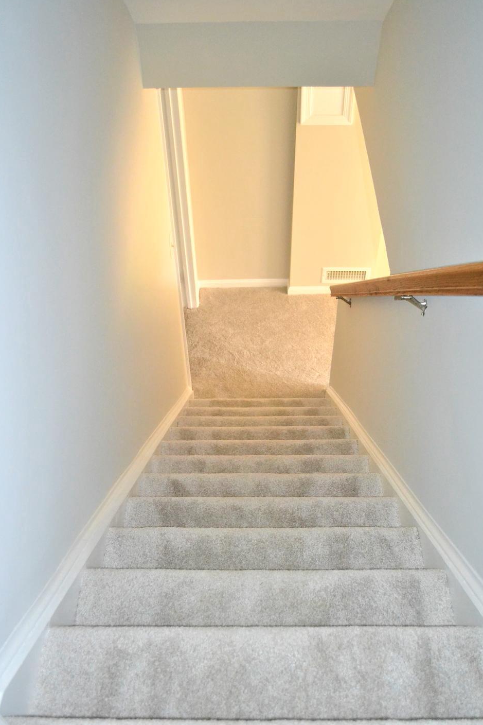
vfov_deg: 53.1
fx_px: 724
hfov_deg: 36.9
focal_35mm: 36
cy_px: 383
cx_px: 244
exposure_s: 1/60
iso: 3200
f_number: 3.8
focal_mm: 22
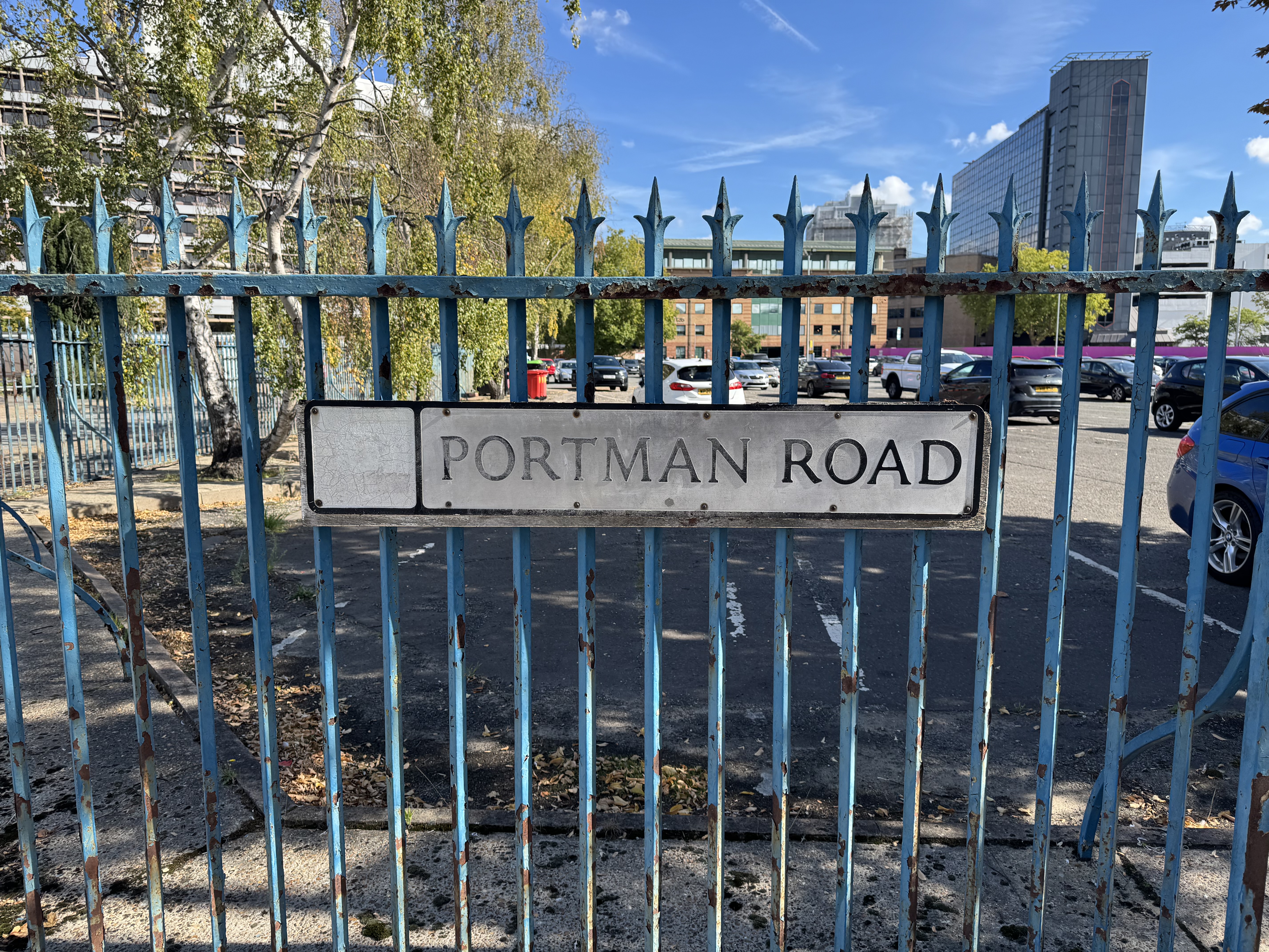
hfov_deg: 71.6
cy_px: 476
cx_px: 634
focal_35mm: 24
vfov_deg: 56.8
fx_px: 880
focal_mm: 6.76
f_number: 1.78
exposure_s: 1/1678
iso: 80
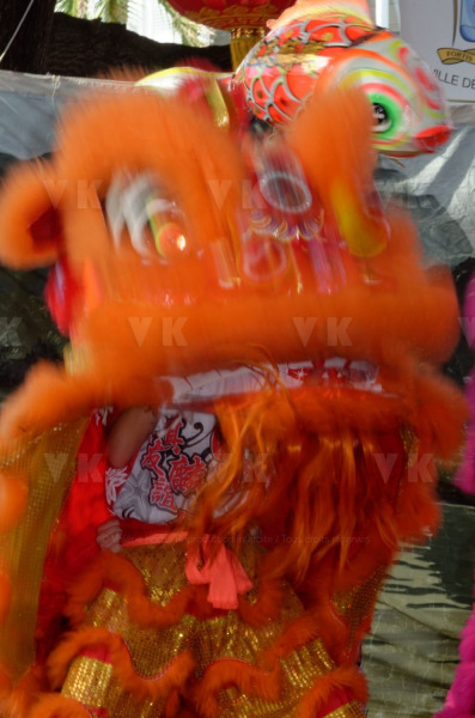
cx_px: 238
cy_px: 359
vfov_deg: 13.1
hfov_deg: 8.7
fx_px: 3133
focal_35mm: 158
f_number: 22
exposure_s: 1/30
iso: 640
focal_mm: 105
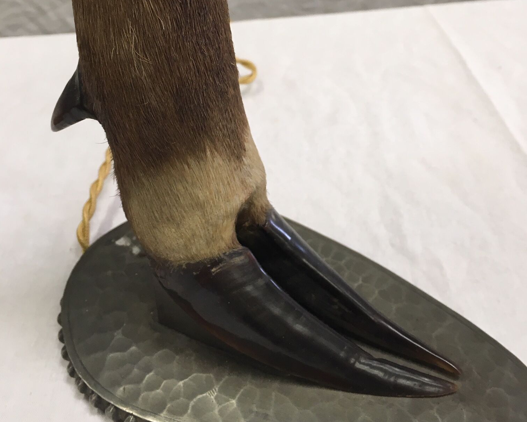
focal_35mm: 38
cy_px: 114
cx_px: 264
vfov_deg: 38.3
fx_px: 593
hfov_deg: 47.9
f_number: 2.2
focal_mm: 4.15
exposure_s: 1/33
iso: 32
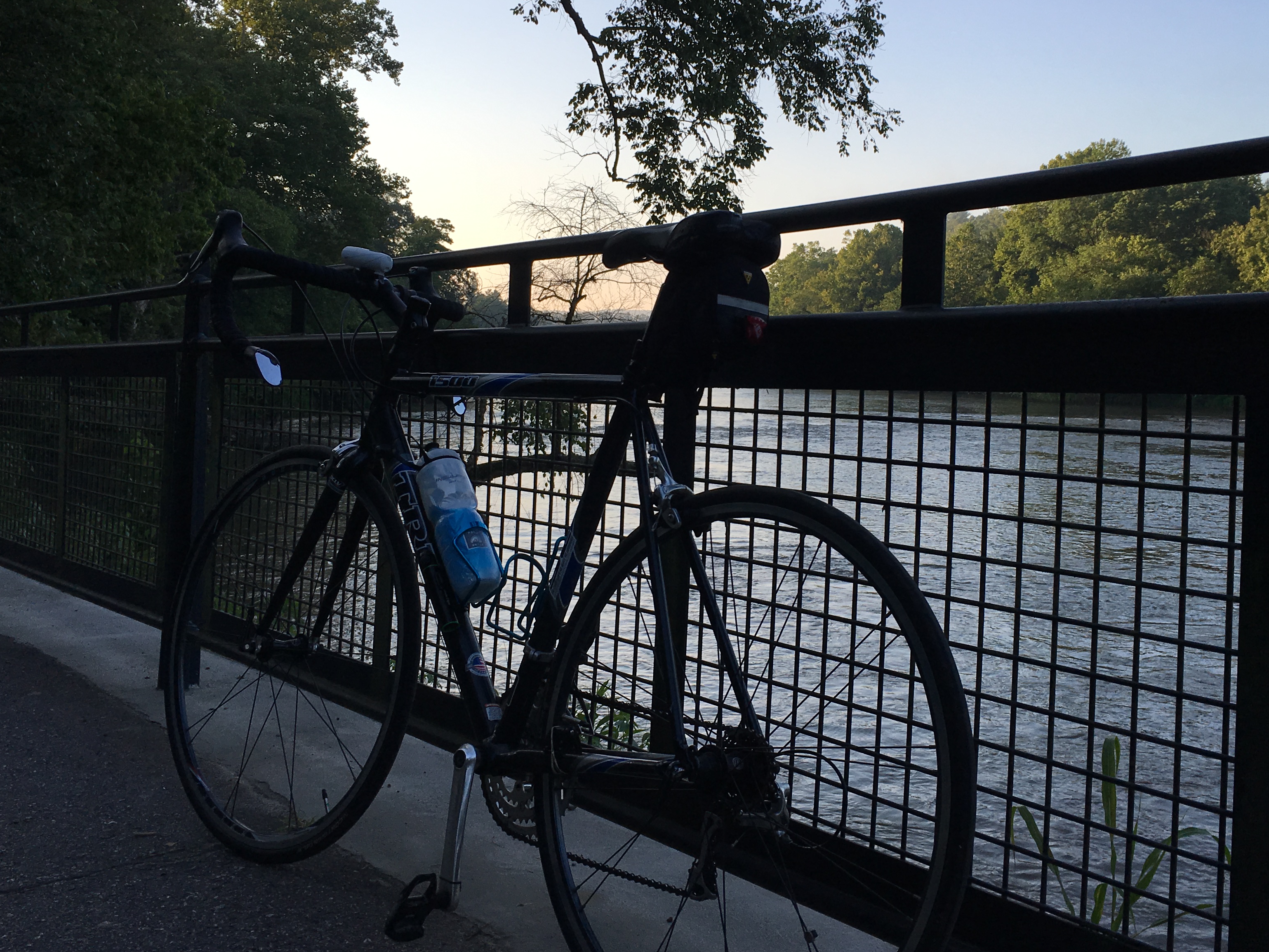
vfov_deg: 37.6
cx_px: 711
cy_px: 385
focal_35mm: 38
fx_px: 1393
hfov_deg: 48.9
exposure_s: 1/519
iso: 25
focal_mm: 4.15
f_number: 2.2
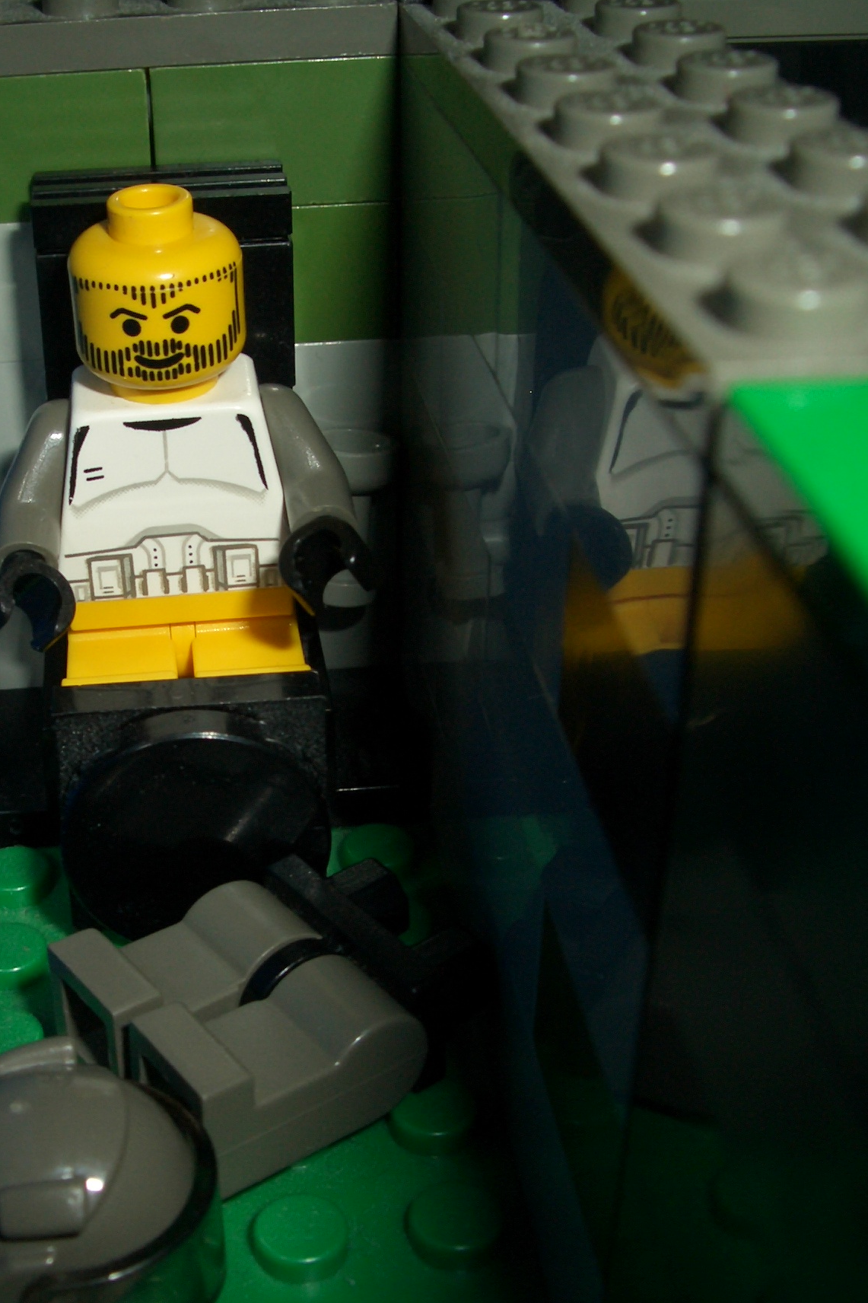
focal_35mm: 49
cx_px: 190
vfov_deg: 40.3
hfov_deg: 27.1
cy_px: 652
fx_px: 1772
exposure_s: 1/60
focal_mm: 5.8
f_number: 4.3
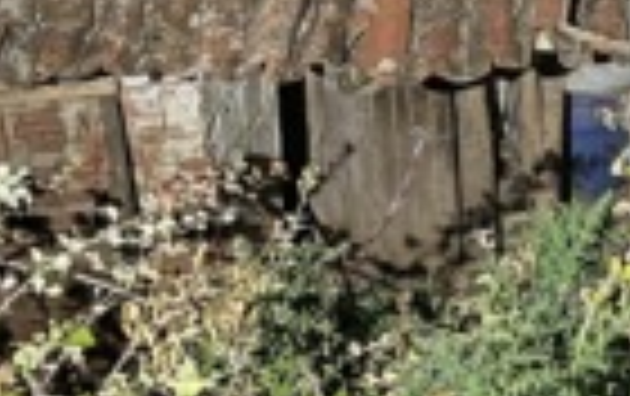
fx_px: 1892
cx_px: 950
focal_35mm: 110
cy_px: -410
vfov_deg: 10.9
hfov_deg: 17.1
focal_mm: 5.1
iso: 800
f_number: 1.6
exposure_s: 1/9
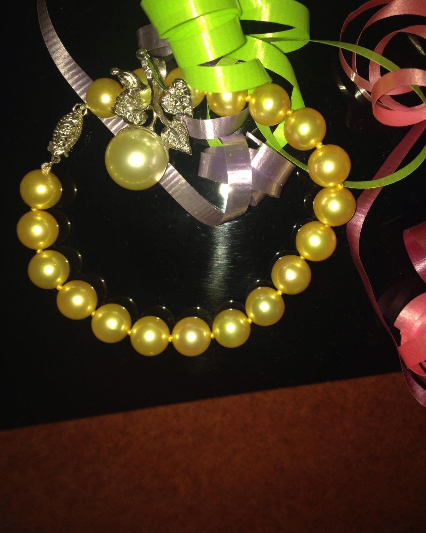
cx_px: 215
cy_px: 245
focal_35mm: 37
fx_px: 583
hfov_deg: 40.1
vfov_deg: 49.0
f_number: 2.4
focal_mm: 4.28
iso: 50
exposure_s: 1/24
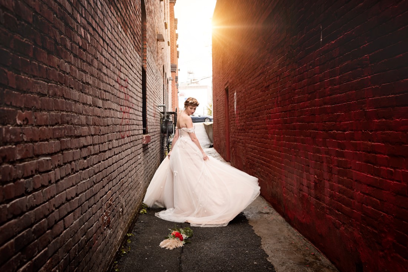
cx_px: 204
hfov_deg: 50.7
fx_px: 431
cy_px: 136
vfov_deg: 35.1
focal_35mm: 38
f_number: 5
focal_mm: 38
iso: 400
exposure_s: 1/100
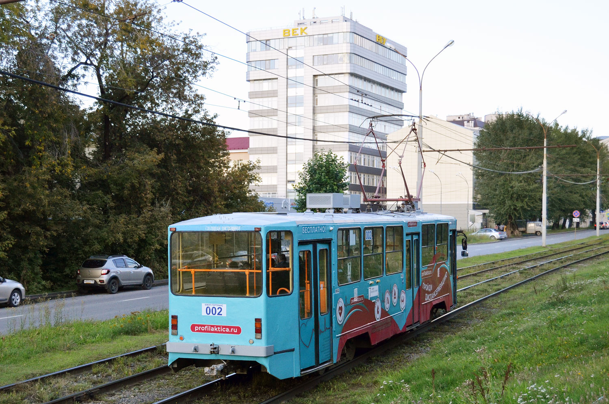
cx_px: 304
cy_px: 202
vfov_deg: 29.7
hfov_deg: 43.7
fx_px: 760
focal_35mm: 45
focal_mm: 30
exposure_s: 1/1000
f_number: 4.2
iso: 640
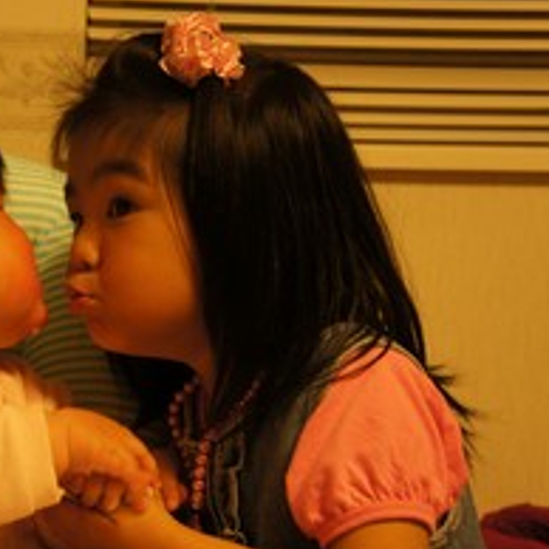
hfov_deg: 19.7
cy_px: 362
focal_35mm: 87
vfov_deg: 19.9
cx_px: 71
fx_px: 1559
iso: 500
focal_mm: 33
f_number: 4.5
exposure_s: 1/40
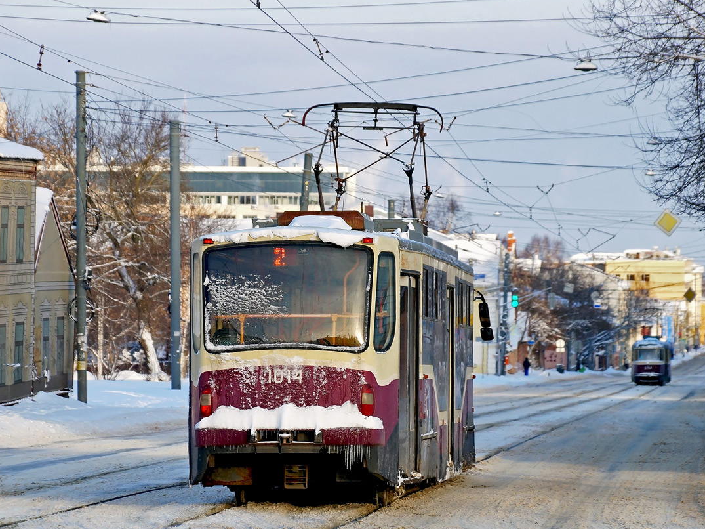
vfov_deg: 8.0
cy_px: 272
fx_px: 3788
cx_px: 355
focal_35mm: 186
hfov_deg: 10.6
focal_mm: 110
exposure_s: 1/1000
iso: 400
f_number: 5.6
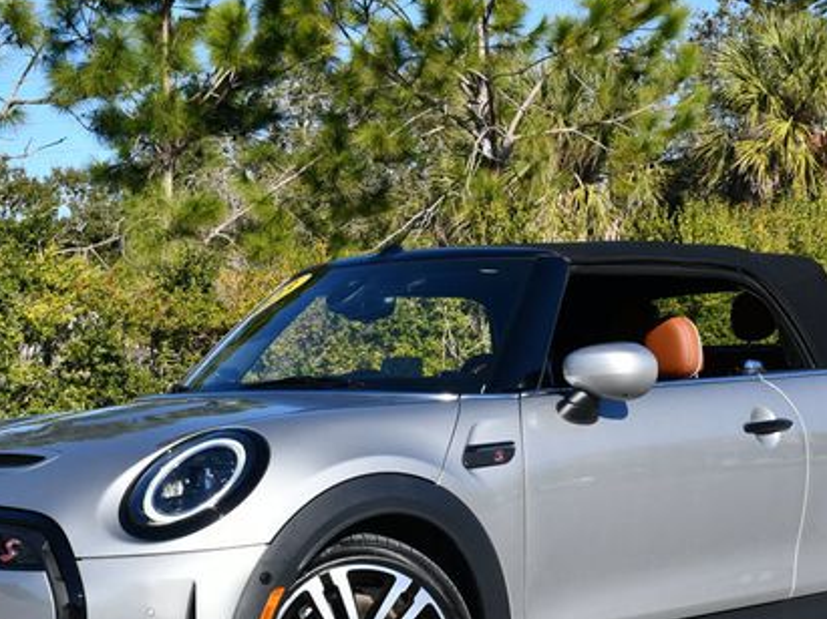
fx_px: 1863
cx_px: 412
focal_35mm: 78
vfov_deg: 18.8
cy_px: 406
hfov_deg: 25.0
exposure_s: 1/250
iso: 110
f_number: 8
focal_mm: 26
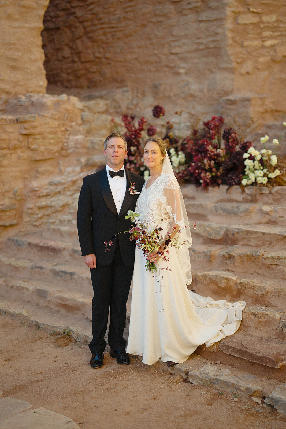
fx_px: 596
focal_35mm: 50
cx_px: 143
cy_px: 214
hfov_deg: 27.0
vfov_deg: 39.6
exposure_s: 1/3200
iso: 160
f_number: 1.2
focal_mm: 50
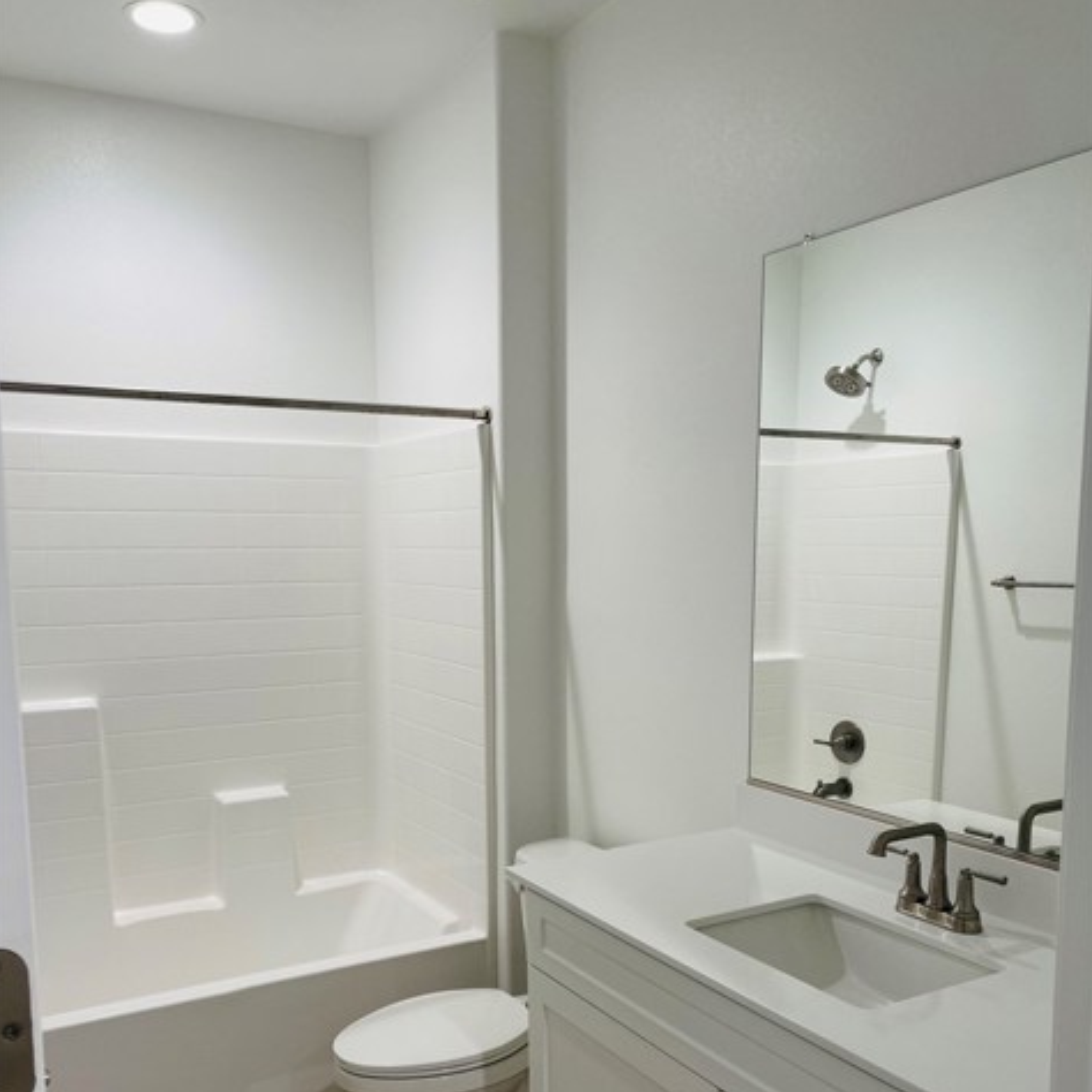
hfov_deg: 52.5
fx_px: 1106
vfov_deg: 51.9
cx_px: 546
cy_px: 693
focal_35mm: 31
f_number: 1.6
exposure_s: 1/120
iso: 64
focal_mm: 4.2
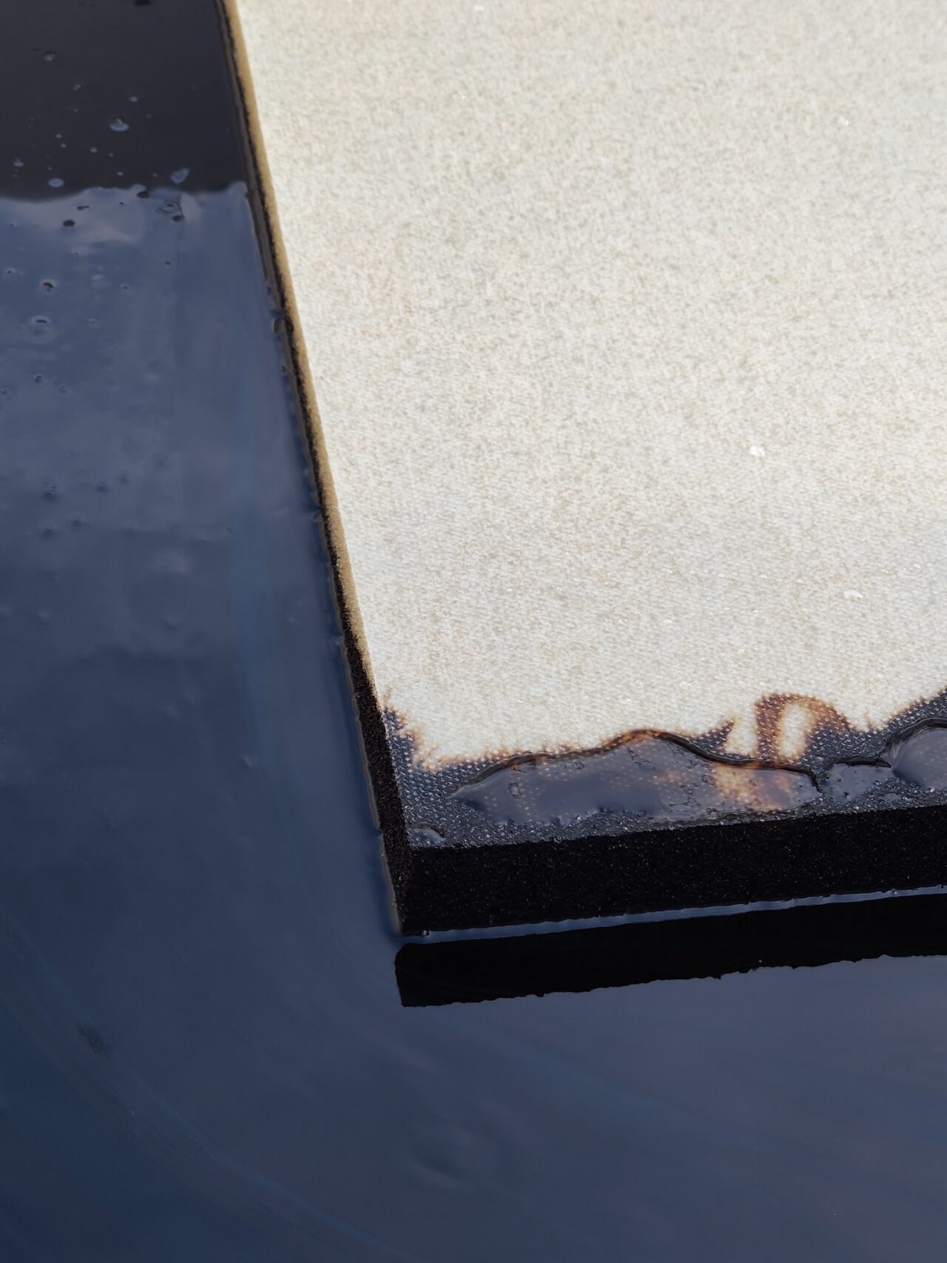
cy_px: 632
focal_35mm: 74
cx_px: 474
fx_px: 2700
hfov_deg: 19.9
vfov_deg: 26.3
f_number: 2.44
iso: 100
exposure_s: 1/158
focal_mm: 6.95
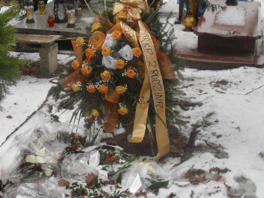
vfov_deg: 26.0
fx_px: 427
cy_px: 77
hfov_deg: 34.3
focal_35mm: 56
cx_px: 112
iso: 100
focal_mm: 6.3
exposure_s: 1/125
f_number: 3.2
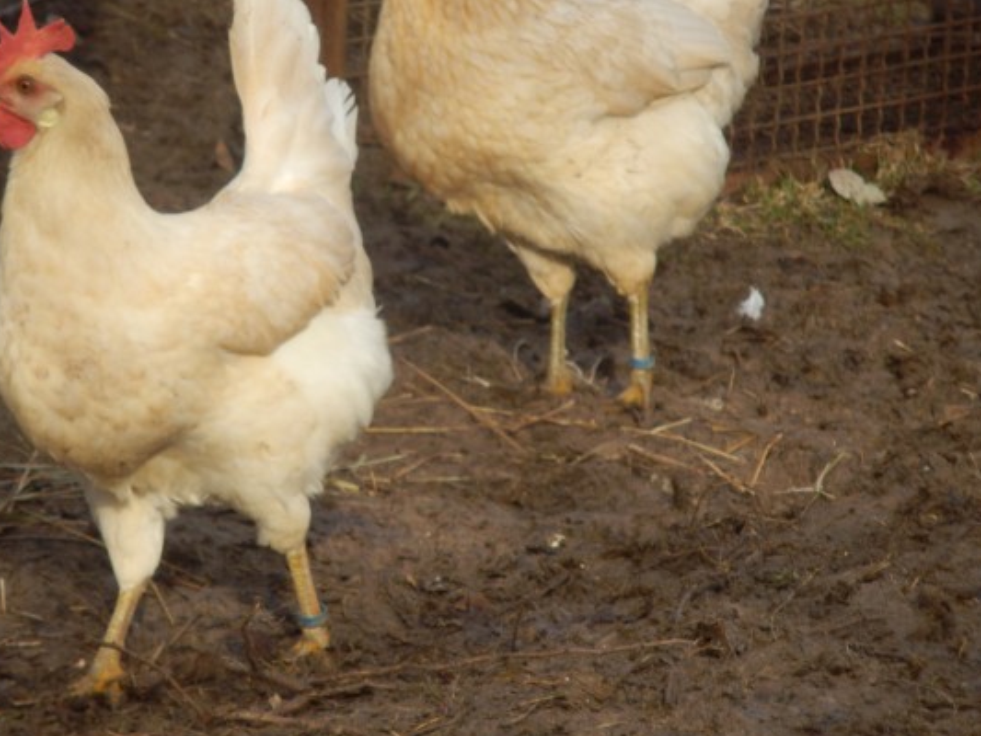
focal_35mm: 401
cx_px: 300
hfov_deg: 4.9
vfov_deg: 3.7
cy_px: 224
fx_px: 11367
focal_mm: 47.3
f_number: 5.9
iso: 125
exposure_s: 1/250
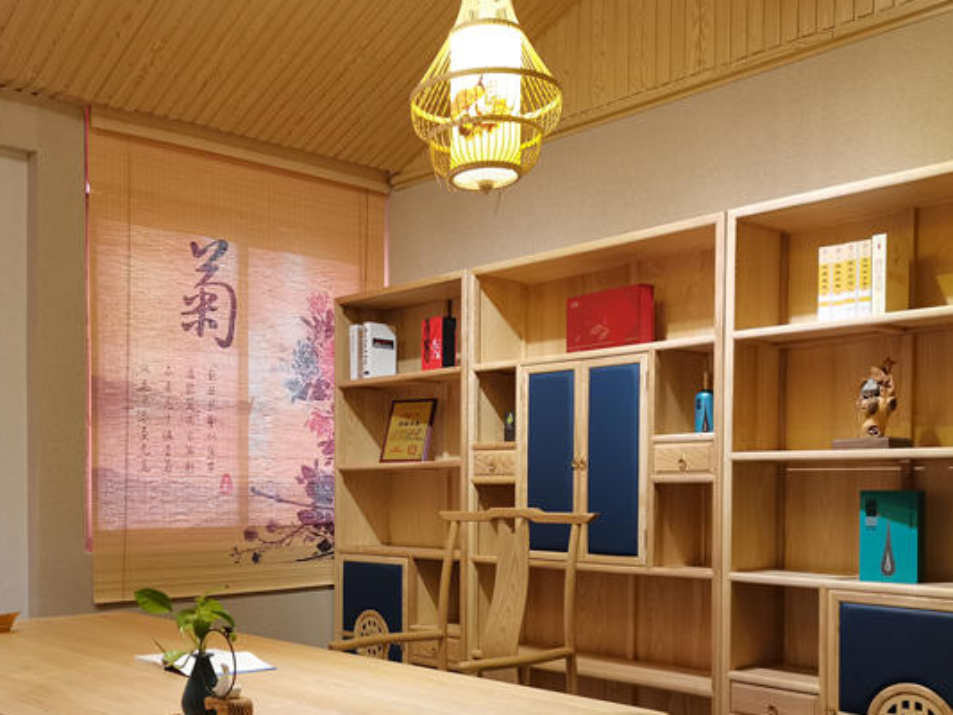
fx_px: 1074
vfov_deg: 36.3
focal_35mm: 39
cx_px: 363
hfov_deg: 47.5
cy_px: 502
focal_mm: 5.58
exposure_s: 1/50
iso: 200
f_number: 1.8
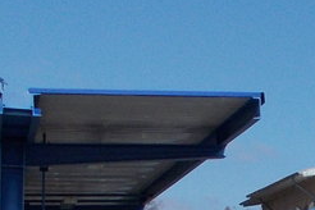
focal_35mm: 132
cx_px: 275
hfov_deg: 15.4
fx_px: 1155
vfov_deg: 9.9
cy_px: 356
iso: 80
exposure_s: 1/250
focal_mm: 4.6
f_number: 8
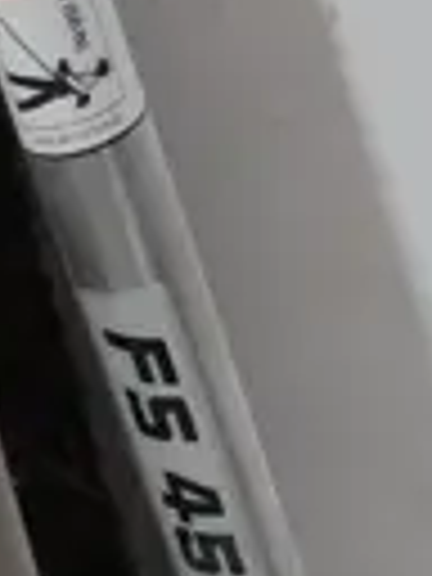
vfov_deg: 7.2
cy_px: 756
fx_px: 4509
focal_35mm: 271
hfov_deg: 5.5
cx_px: 164
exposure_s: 1/60
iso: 640
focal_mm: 17
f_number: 4
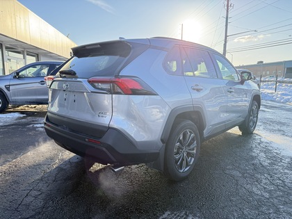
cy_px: 110
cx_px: 146
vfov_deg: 56.8
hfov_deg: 71.6
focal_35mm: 24
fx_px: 202
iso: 100
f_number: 1.78
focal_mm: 6.76
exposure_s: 1/1314
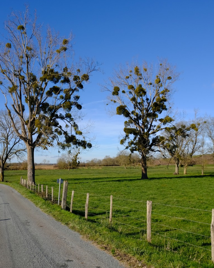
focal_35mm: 36
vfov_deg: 50.2
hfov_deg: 40.7
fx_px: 285
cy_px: 147
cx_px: 74
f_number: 8
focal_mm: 15.2
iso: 160
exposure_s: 1/400
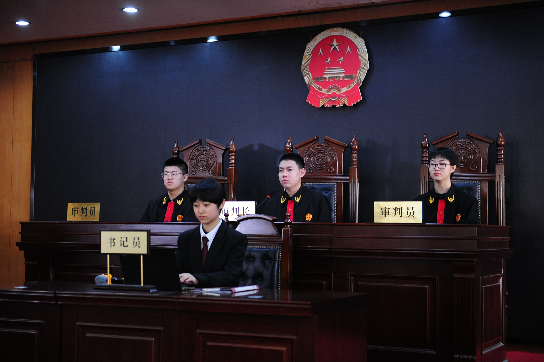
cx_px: 272
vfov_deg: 22.6
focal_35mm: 60
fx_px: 907
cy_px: 181
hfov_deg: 33.4
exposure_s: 1/50
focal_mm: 60
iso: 1000
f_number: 2.8
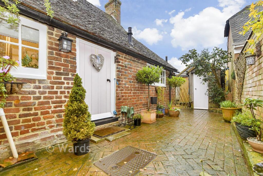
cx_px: 132
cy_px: 88
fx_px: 110
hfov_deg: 100.4
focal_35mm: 15
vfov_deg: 77.3
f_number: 8
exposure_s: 1/15
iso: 160
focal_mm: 10
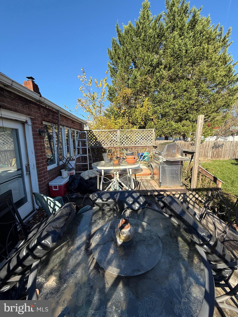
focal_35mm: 14
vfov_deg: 102.1
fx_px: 128
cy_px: 158
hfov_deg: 85.7
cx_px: 119
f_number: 2.2
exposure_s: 1/942
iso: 50
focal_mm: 2.22
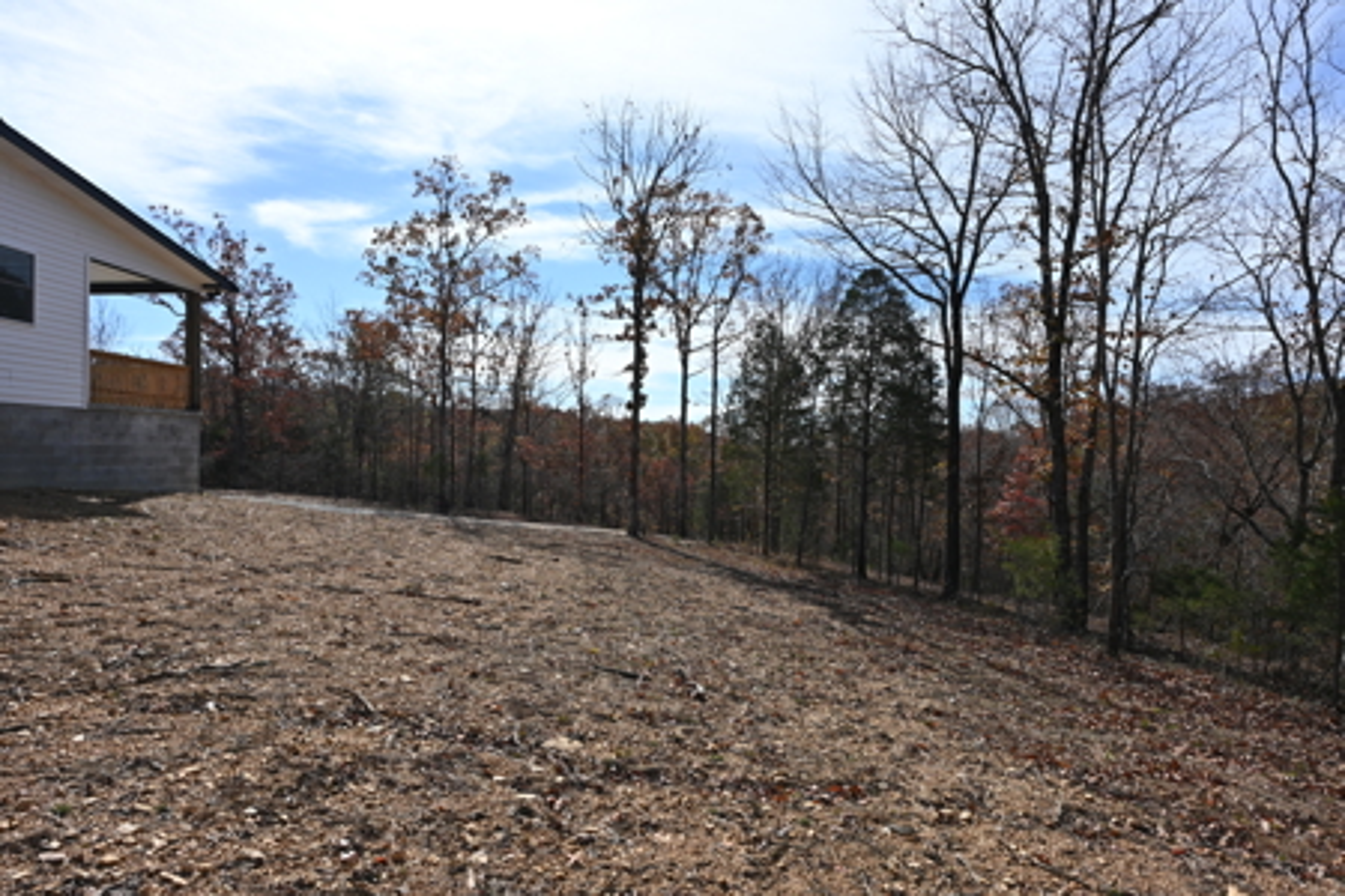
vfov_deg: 59.5
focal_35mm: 21
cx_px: 672
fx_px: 785
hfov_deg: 81.2
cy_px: 448
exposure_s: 1/200
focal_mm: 14
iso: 100
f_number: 11
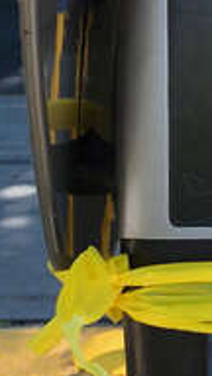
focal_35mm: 127
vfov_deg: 16.9
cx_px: 395
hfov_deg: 9.1
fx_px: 1269
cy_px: 155
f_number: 1.8
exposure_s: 1/223
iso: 20
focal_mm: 3.99
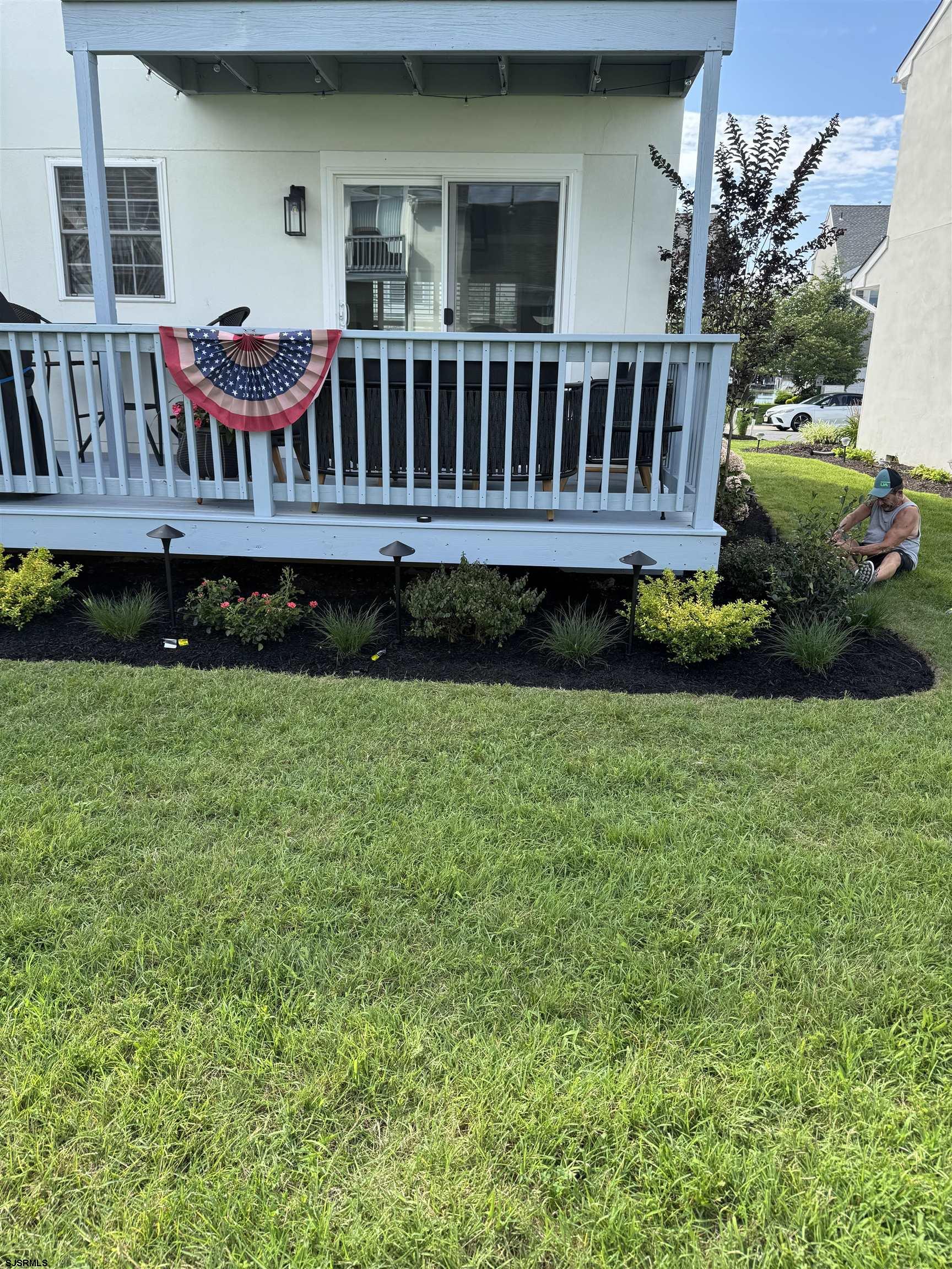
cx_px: 476
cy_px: 634
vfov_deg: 71.6
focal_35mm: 24
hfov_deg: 56.8
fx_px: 880
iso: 80
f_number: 1.78
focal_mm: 6.76
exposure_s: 1/1193
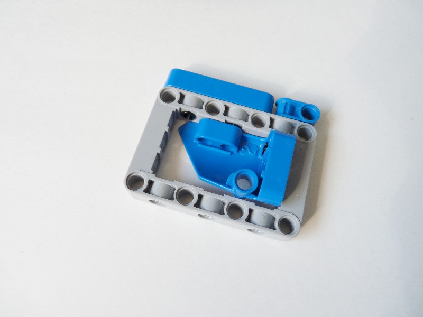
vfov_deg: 51.4
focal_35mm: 27
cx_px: 212
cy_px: 158
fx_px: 330
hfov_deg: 65.3
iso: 100
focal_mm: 4.8
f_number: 2.8
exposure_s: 1/30
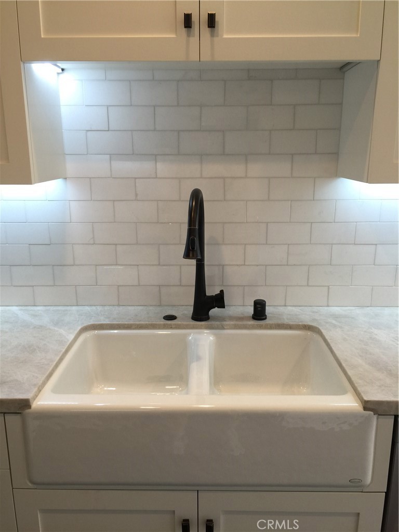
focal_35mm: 29
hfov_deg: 48.2
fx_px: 446
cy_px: 266
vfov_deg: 61.7
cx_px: 200
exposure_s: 1/40
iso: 32
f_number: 2.2
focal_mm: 4.15
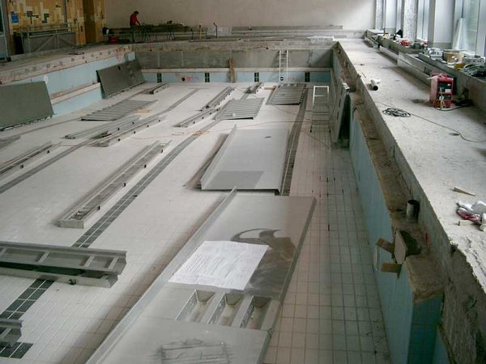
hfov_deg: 50.1
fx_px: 519
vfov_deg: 38.7
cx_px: 243
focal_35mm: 37
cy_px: 182
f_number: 2.6
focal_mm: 7.6
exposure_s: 1/80
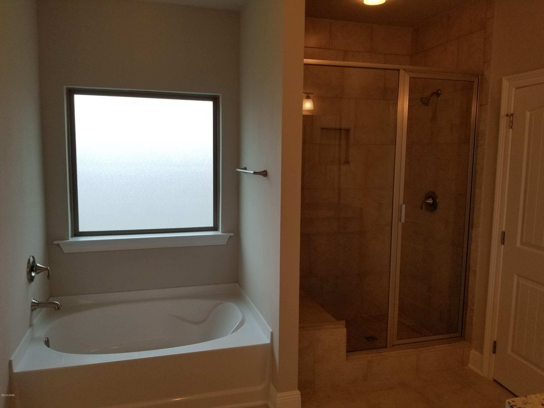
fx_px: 409
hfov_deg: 67.3
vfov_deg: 53.1
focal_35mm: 26
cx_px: 272
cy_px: 204
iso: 64
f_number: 1.7
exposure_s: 1/120
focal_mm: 4.25
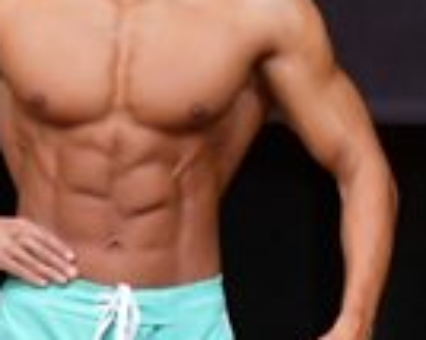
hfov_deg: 1.4
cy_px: 330
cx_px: 866
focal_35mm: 1383
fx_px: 17424
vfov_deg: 1.1
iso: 5000
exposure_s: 1/400
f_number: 5.6
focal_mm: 170
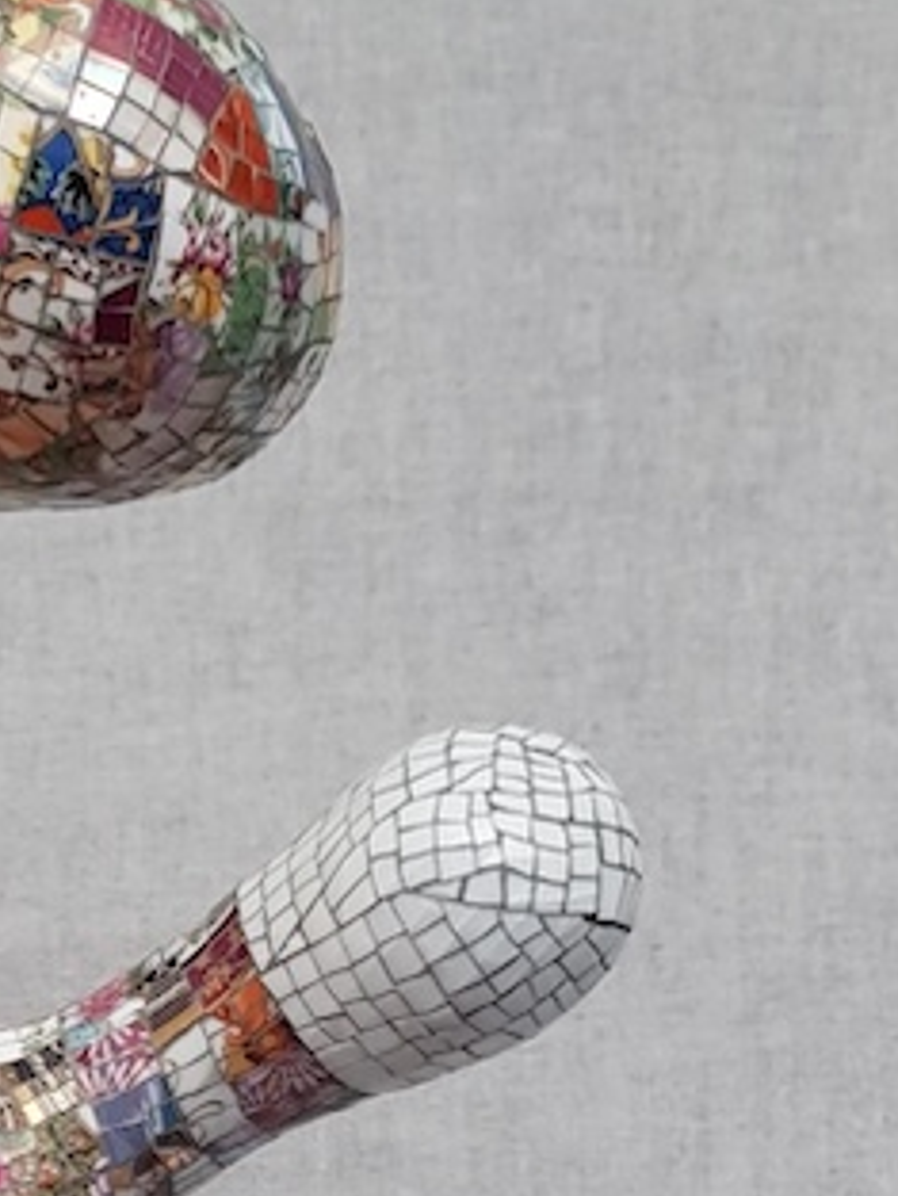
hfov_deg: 16.9
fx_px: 2869
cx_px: -225
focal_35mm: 83
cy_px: 1555
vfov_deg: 21.3
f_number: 1.7
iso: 250
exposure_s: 1/25
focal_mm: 4.2
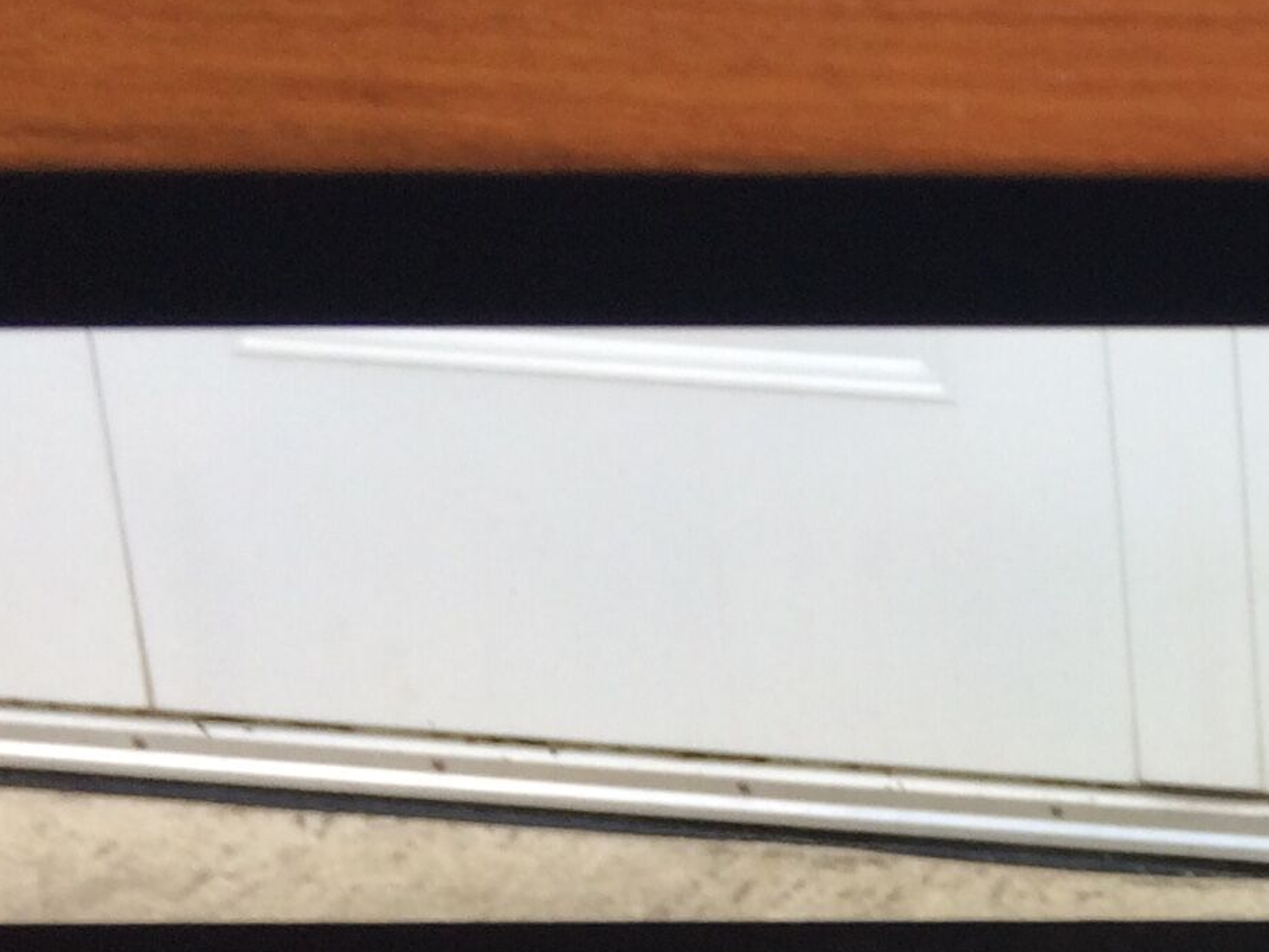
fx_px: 3814
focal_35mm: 104
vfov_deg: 14.0
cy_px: 1023
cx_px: 2125
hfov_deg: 16.5
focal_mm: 4.15
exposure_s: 1/107
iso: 32
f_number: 2.2
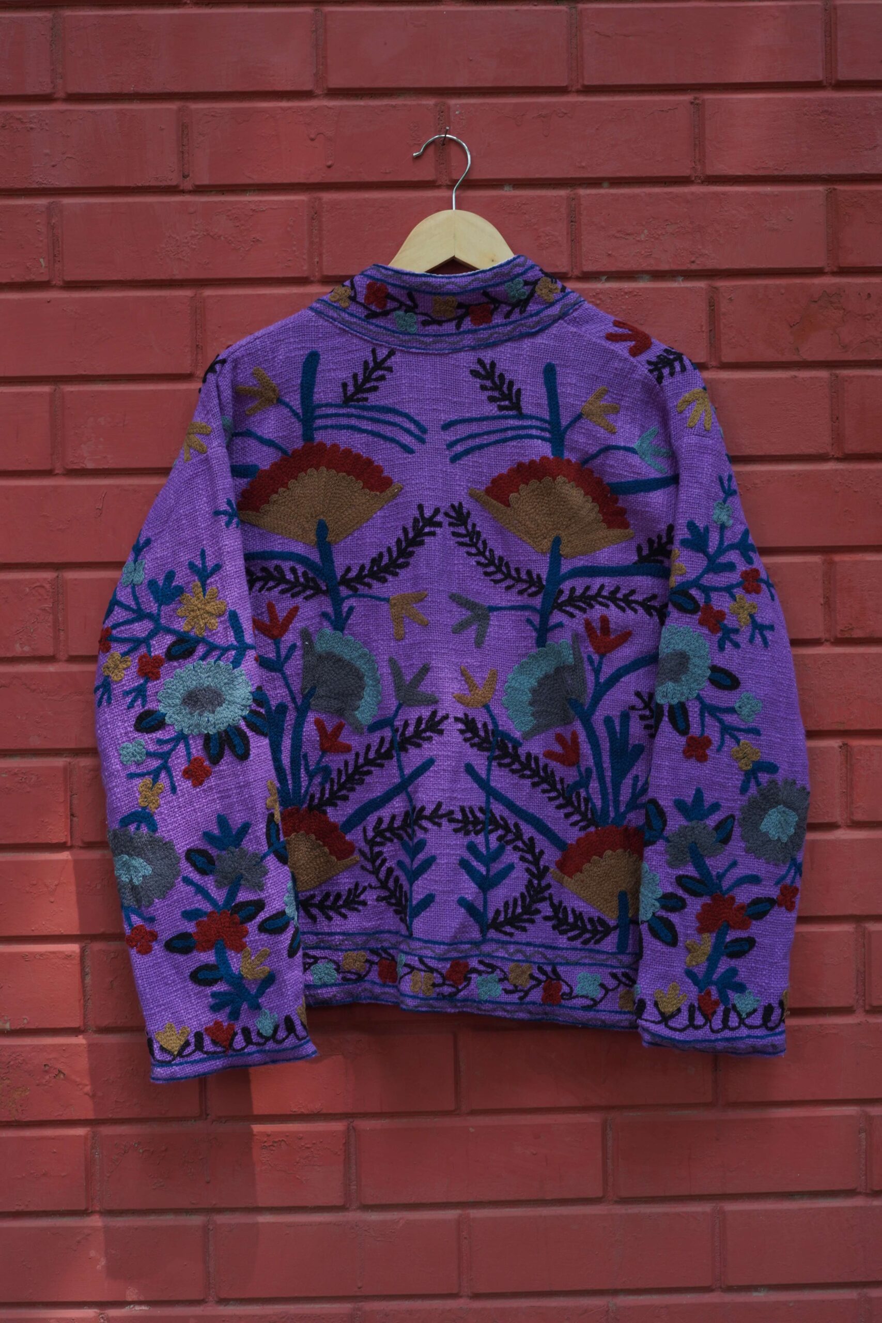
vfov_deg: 39.6
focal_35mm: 50
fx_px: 1837
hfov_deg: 27.0
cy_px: 662
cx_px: 441
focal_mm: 50
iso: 500
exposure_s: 1/160
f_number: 7.1
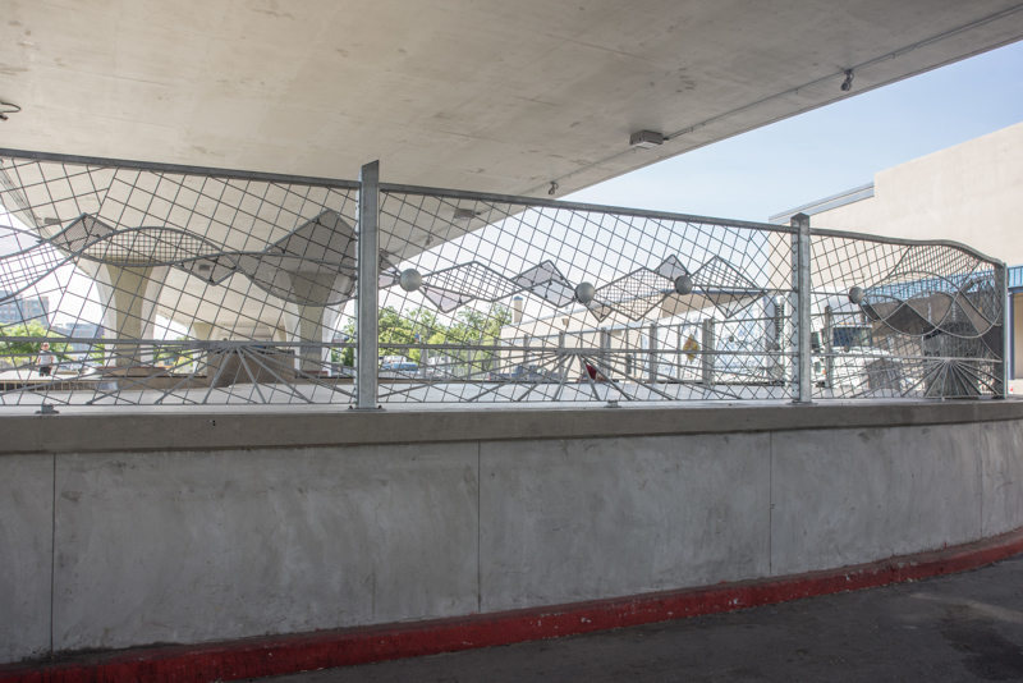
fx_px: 796
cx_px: 512
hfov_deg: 65.5
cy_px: 342
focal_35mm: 28
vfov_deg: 46.4
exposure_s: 1/160
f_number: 7.1
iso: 160
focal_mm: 28
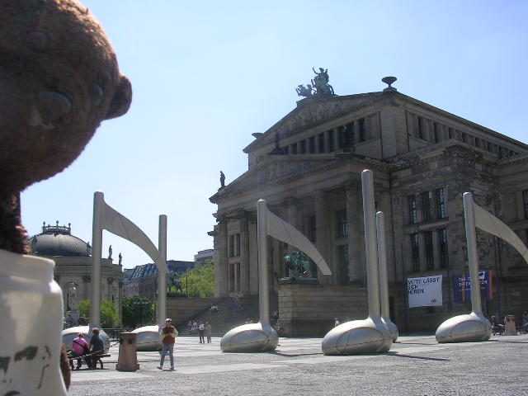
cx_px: 264
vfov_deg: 37.7
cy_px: 198
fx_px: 580
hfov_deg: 49.0
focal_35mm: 38
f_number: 5.6
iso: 50
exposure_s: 1/402
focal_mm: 5.8
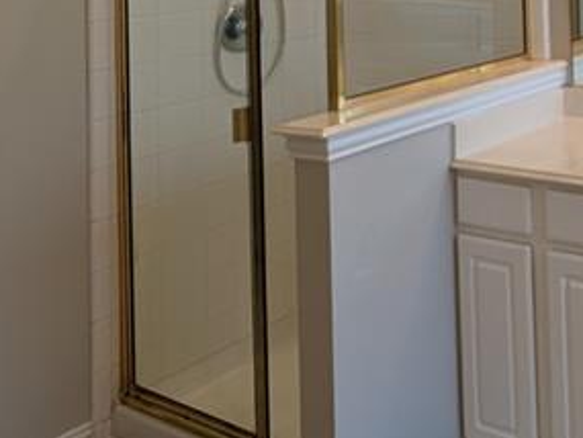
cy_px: -104
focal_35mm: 43
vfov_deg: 28.6
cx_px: 663
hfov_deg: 36.2
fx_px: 725
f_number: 1.7
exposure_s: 1/120
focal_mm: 2.02
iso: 81
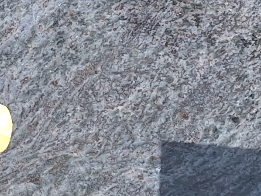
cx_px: 21
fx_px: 1183
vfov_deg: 7.8
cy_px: -448
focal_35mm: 157
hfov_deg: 12.5
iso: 40
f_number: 1.8
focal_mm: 5.54
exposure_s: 1/1629
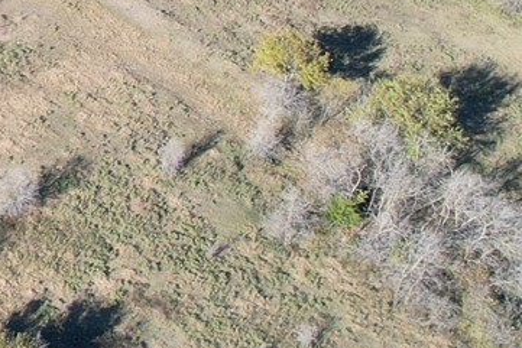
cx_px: -758
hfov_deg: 12.6
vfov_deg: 10.7
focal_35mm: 124
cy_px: -152
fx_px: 1799
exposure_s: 1/640
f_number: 2.8
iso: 100
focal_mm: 8.38
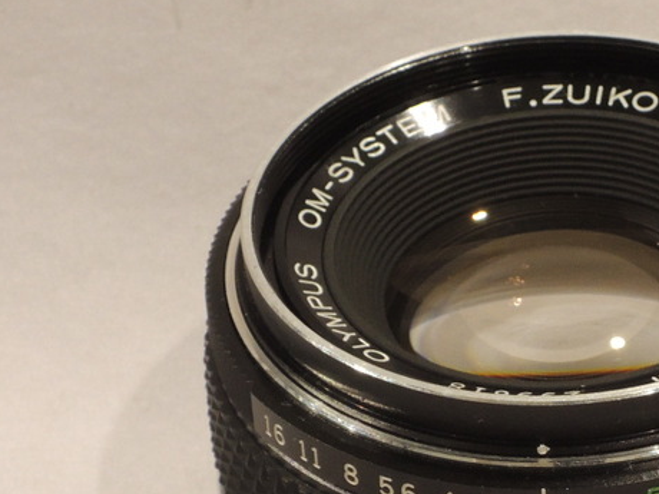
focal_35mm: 261
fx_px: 4969
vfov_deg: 5.7
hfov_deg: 7.6
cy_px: 420
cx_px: 536
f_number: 5.5
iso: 400
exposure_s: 1/60
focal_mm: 17.9
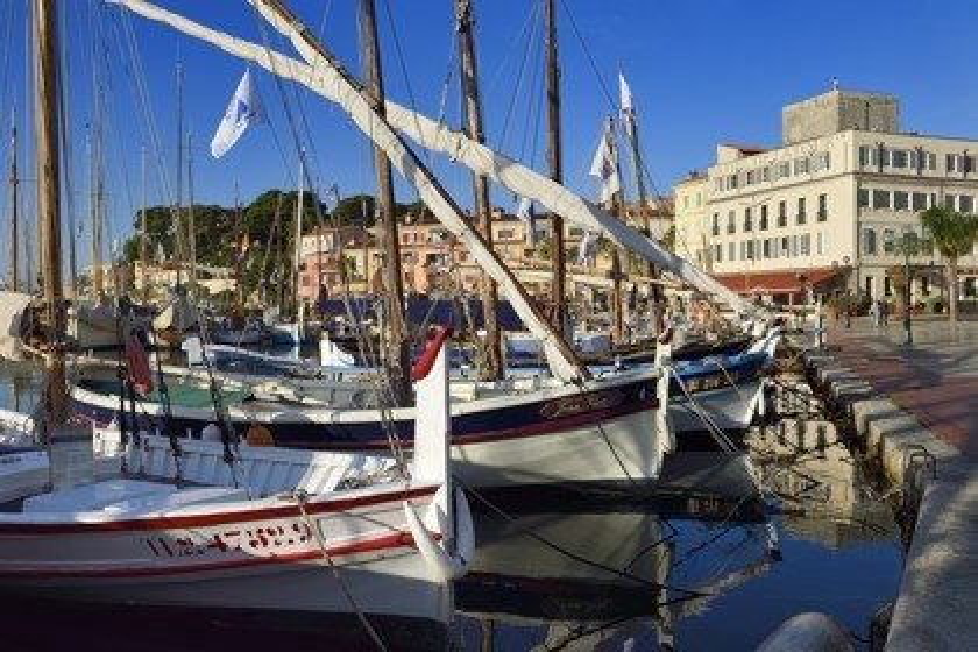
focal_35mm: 29
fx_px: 788
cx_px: 489
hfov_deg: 63.7
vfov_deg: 45.0
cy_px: 326
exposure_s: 1/200
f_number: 14
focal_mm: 29
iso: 200
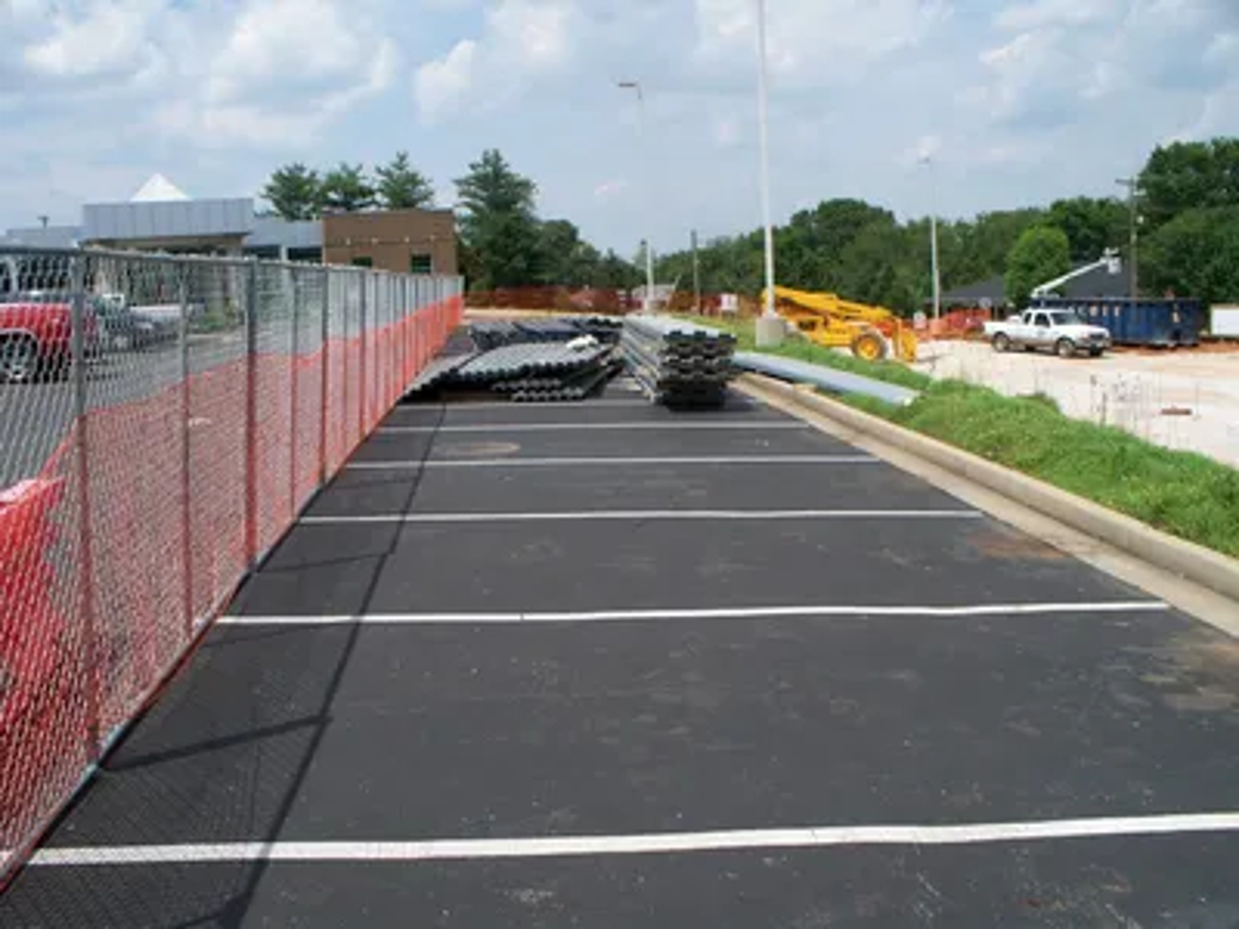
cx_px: 620
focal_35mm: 36
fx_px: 1289
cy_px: 464
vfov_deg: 39.7
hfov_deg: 51.4
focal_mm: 7.54
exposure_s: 1/400
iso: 64
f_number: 5
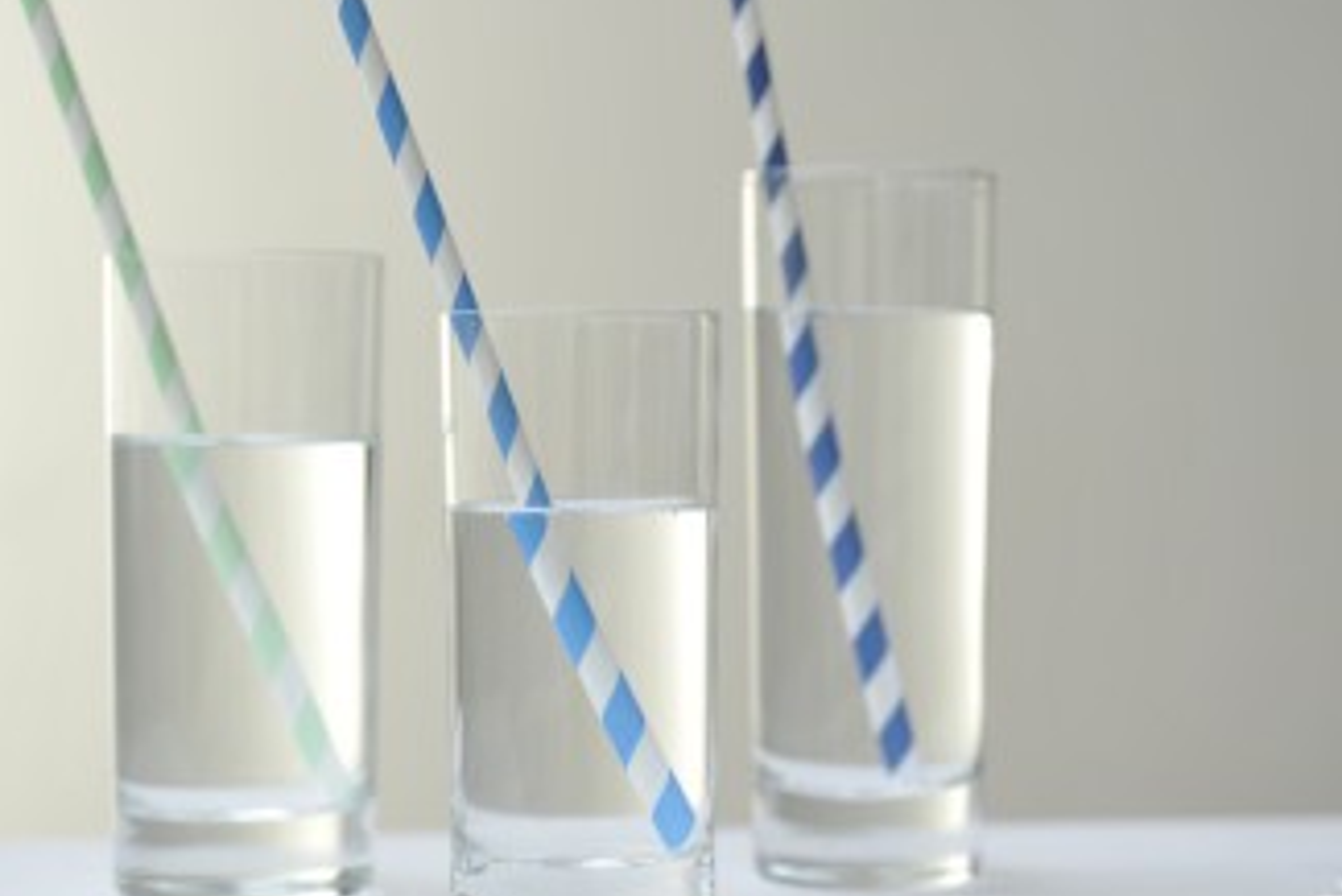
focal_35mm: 71
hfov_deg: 28.4
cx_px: 557
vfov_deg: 19.2
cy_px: 417
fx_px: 2648
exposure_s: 1/250
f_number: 4
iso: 400
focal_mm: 55
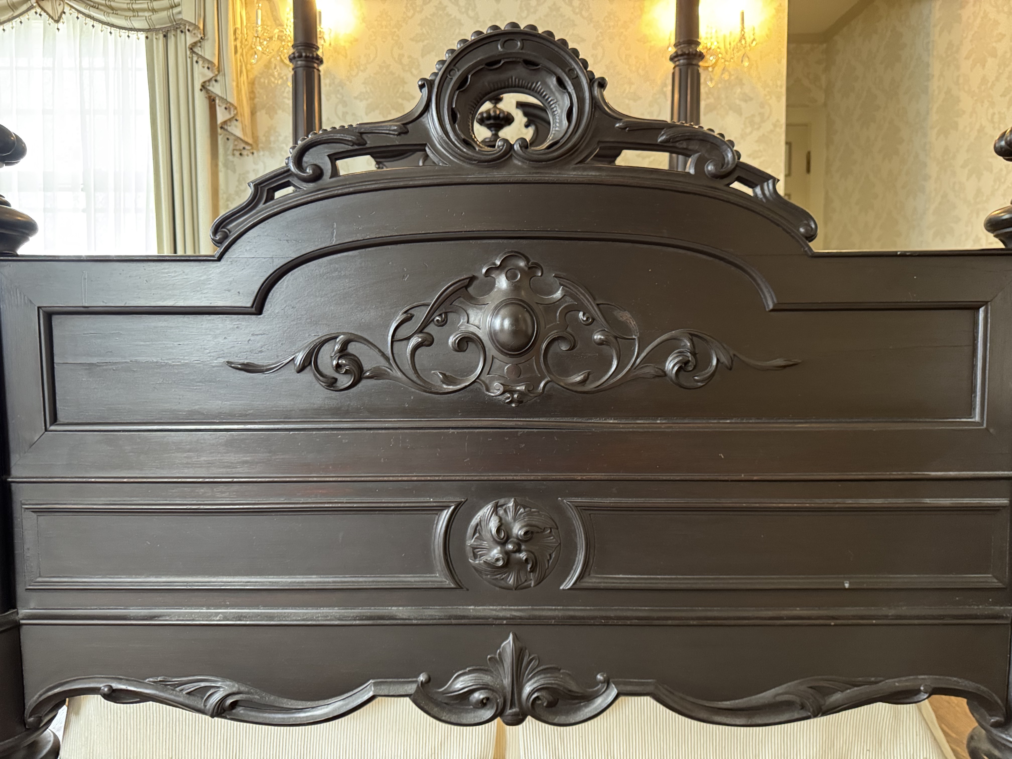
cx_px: 506
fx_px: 702
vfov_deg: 56.8
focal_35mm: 24
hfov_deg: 71.6
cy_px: 380
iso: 800
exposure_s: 1/30
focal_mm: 6.76
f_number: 1.78
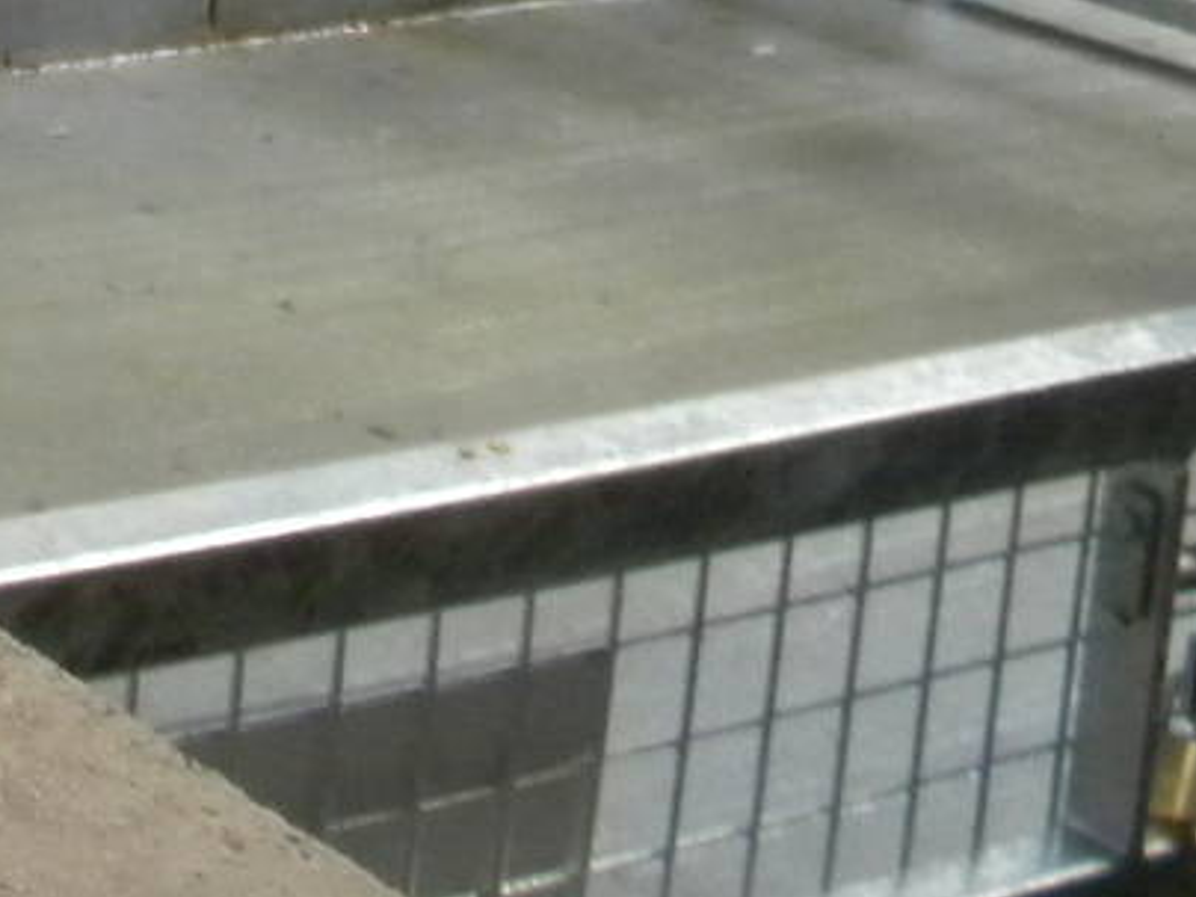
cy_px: -737
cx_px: -414
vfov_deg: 12.2
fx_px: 3835
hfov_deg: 16.6
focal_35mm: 111
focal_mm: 5
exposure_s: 1/483
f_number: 3.5
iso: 400
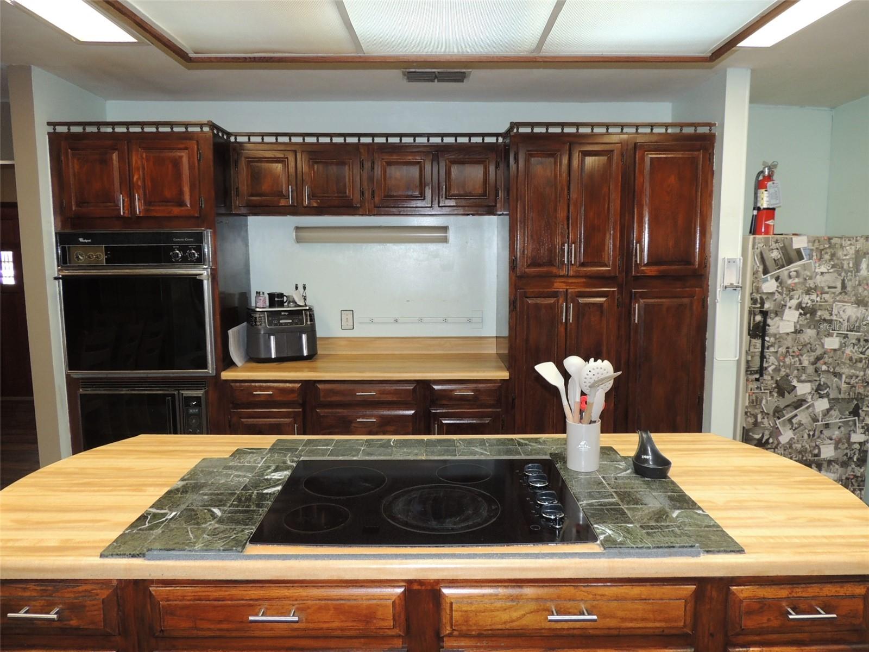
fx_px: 602
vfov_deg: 56.8
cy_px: 326
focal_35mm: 24
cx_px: 434
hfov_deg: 71.6
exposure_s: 1/30
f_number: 3
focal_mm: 4.3
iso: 200
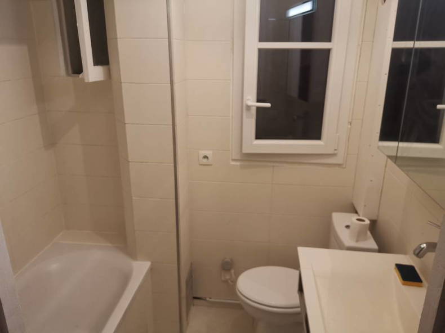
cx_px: 222
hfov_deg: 65.3
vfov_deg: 51.3
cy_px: 166
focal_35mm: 27
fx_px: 347
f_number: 1.8
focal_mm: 4.75
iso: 320
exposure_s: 1/100
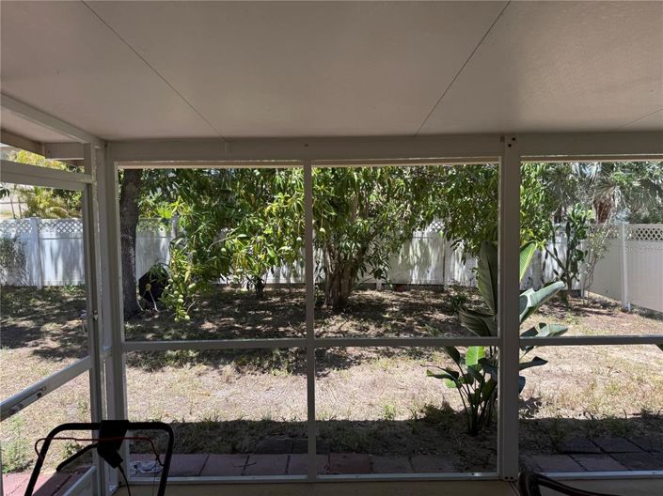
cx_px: 332
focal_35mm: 24
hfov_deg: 71.6
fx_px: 459
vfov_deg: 56.8
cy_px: 248
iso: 80
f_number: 1.78
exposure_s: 1/602
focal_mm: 6.76
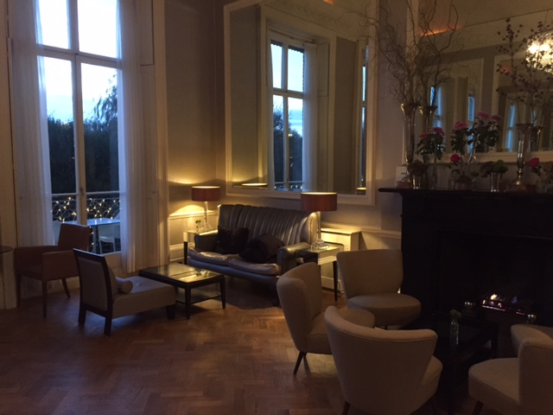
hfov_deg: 61.7
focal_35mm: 29
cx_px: 276
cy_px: 208
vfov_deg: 48.2
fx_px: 463
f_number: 2.2
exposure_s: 1/15
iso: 320
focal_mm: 4.15
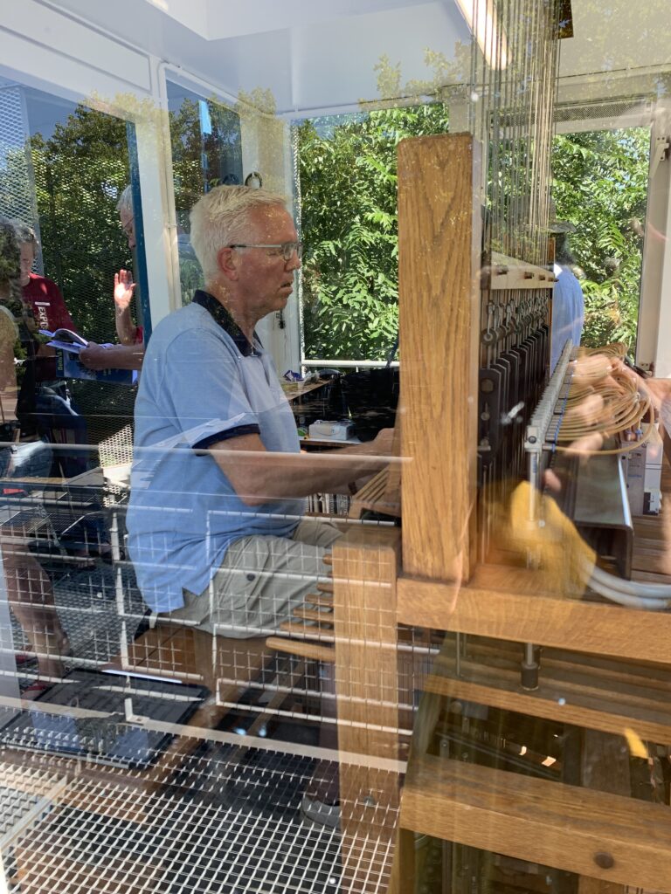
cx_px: 336
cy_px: 447
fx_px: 672
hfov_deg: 53.1
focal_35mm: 26
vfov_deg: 67.3
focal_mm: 4.25
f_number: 1.8
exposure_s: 1/186
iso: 25
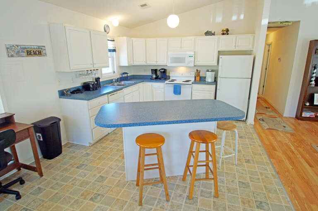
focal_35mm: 20
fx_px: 172
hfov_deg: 85.5
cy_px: 106
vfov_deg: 63.1
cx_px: 159
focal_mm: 13
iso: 250
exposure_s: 1/60
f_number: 4
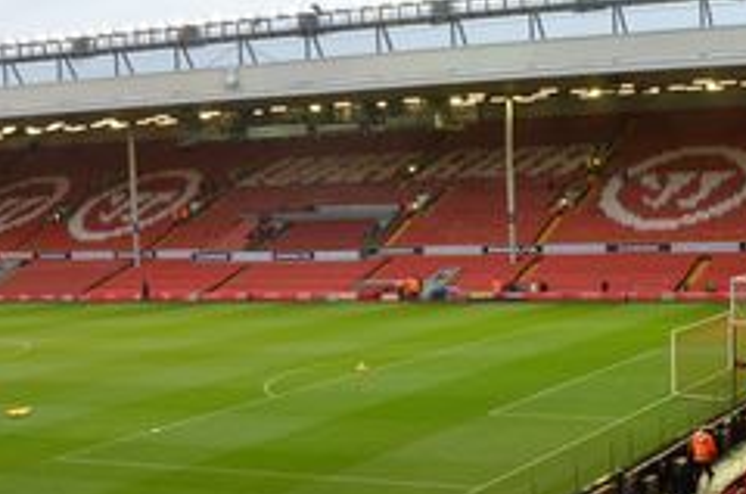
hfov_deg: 31.1
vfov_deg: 21.1
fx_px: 1324
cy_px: 306
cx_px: 528
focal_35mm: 64
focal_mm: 18
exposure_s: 1/125
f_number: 5.6
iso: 400
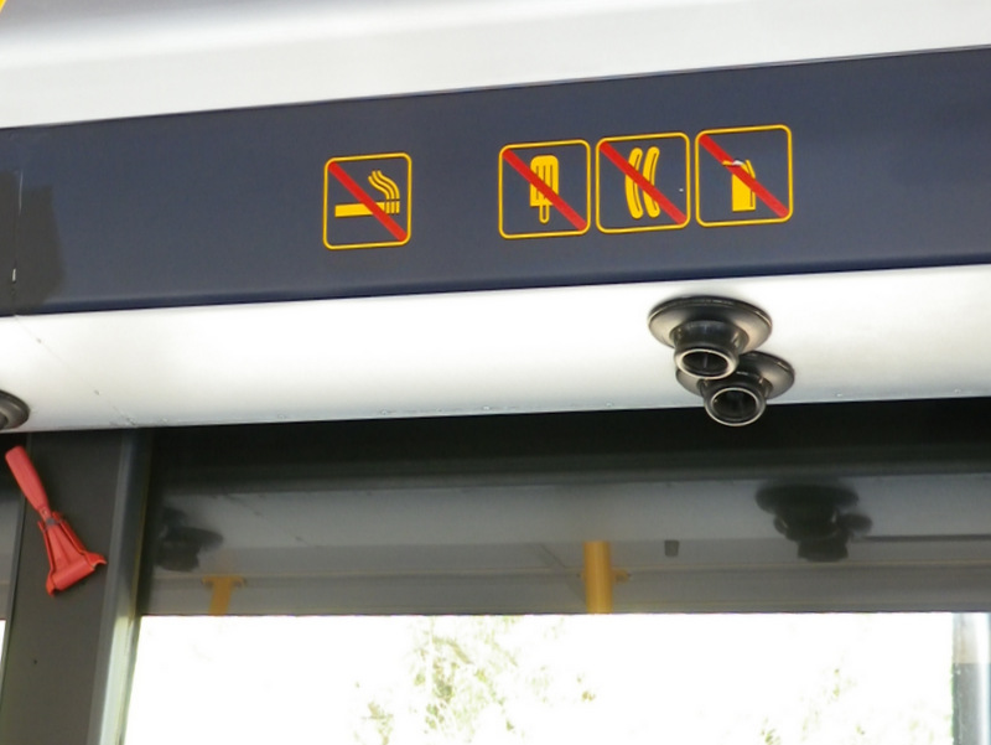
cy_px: 372
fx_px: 1747
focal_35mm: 61
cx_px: 496
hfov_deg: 31.7
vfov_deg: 24.1
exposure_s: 1/8
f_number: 4.6
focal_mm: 10.9
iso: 100
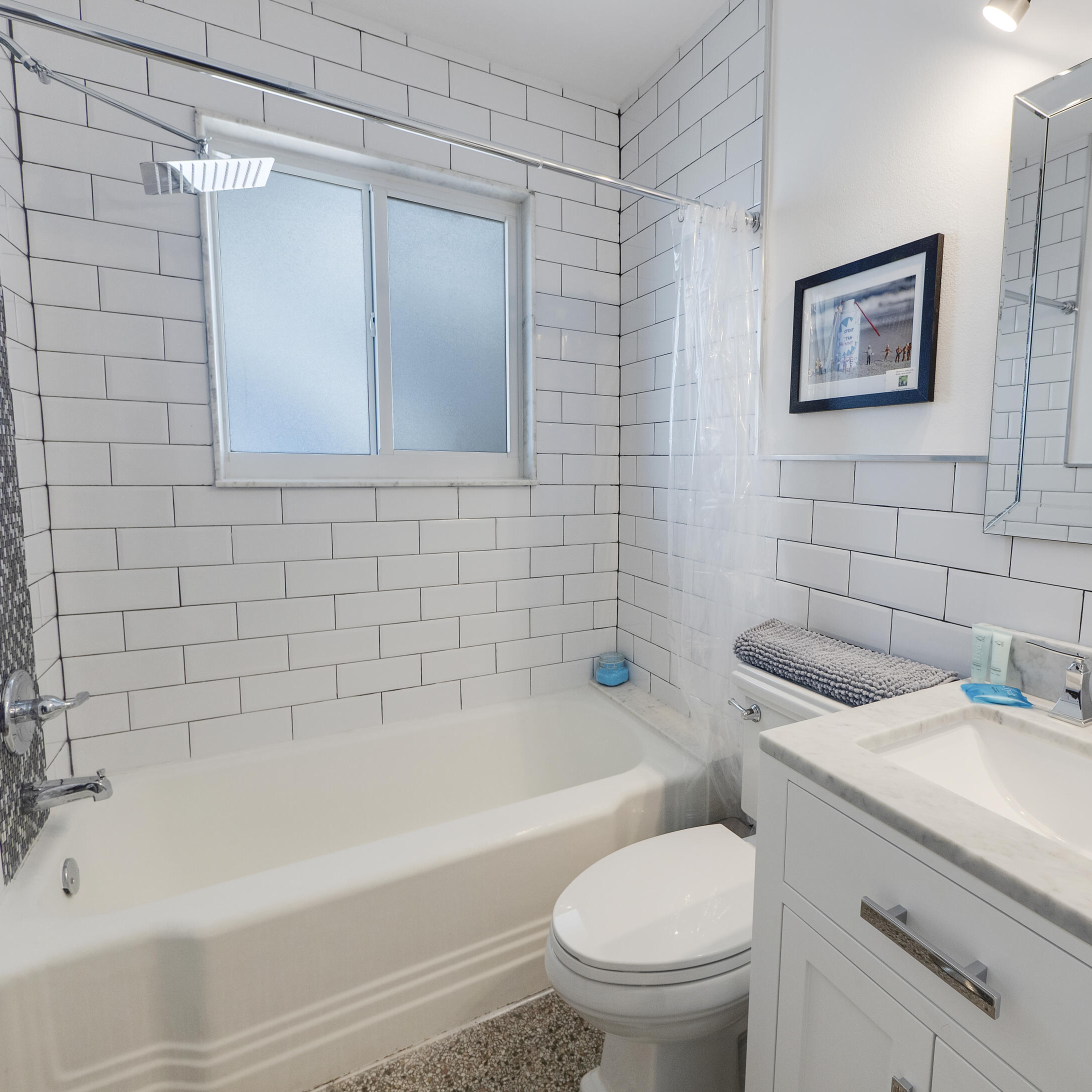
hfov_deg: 82.8
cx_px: 663
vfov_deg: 84.0
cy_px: 542
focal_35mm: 17
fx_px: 607
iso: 200
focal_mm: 7
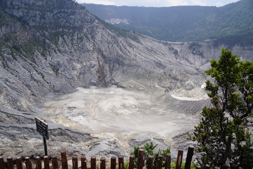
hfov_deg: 67.4
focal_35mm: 27
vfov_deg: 47.9
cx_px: 126
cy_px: 84
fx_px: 190
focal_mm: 18
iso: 100
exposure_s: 1/200
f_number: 10
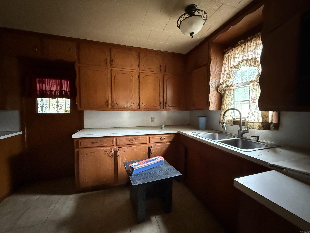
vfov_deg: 85.7
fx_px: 125
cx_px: 155
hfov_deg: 102.1
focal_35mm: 14
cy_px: 116
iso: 1250
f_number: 2.2
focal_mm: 2.22
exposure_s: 1/40
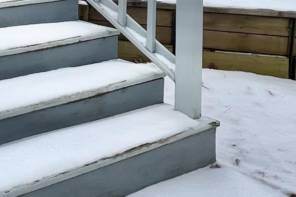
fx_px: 510
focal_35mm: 62
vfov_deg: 19.3
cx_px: -157
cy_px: -95
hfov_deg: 24.5
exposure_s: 1/1292
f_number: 1.8
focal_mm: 1.57
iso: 32
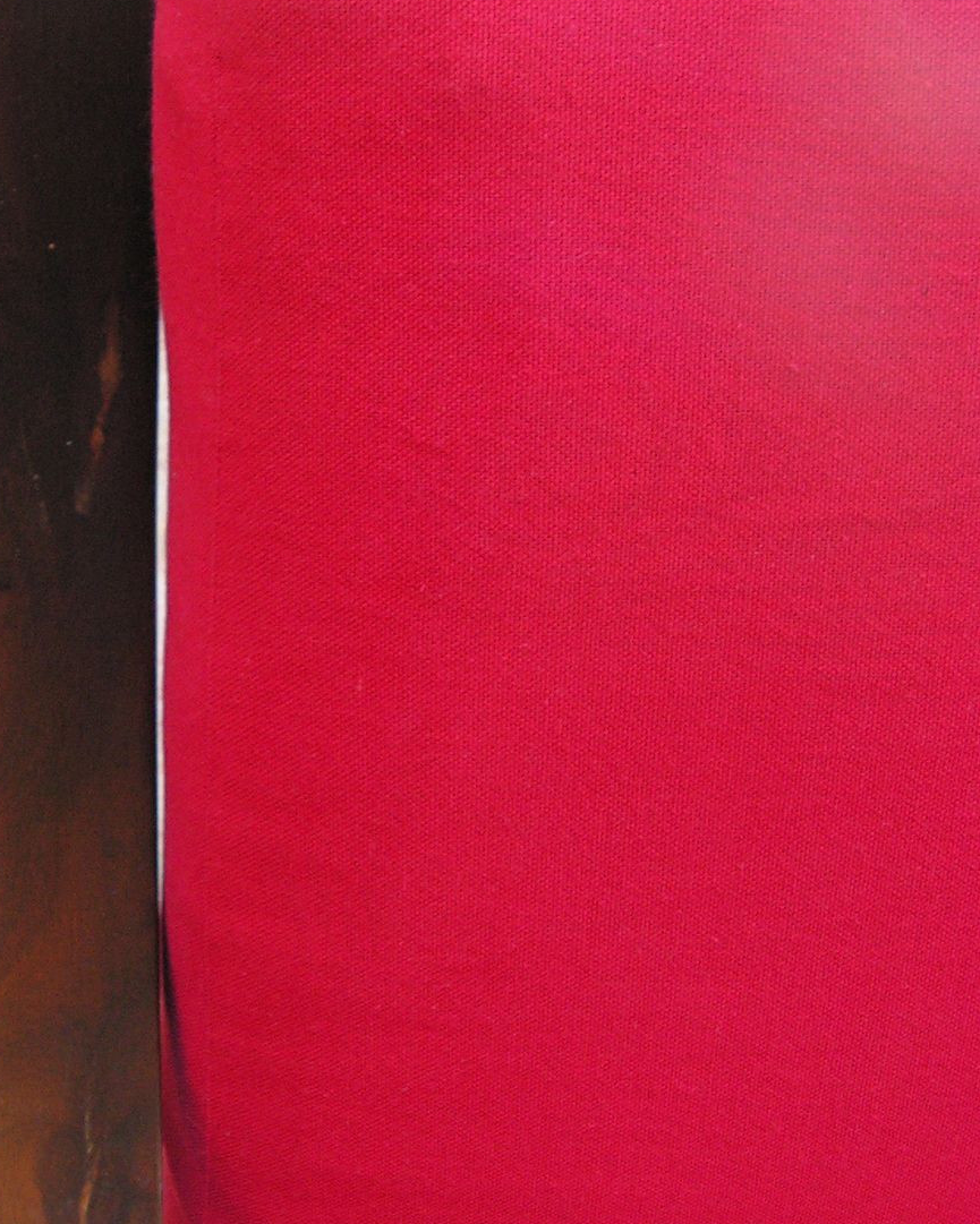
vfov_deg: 36.0
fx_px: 1885
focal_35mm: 52
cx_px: 302
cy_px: 671
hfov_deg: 28.9
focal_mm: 6
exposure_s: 1/40
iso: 125
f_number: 3.2
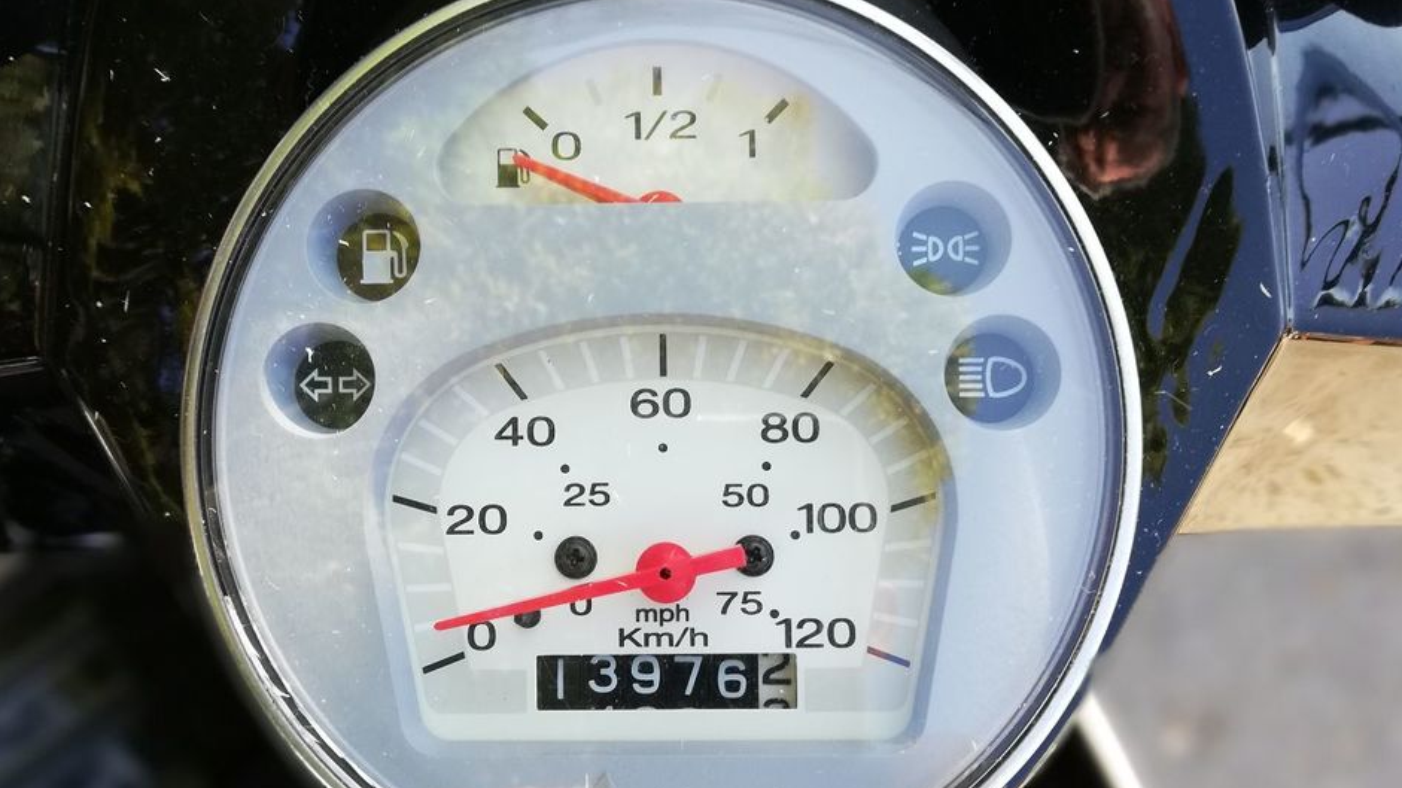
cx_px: 690
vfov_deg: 29.7
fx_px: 1487
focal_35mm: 40
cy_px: 439
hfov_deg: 50.5
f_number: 4
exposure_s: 1/100
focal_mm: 3.81
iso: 64
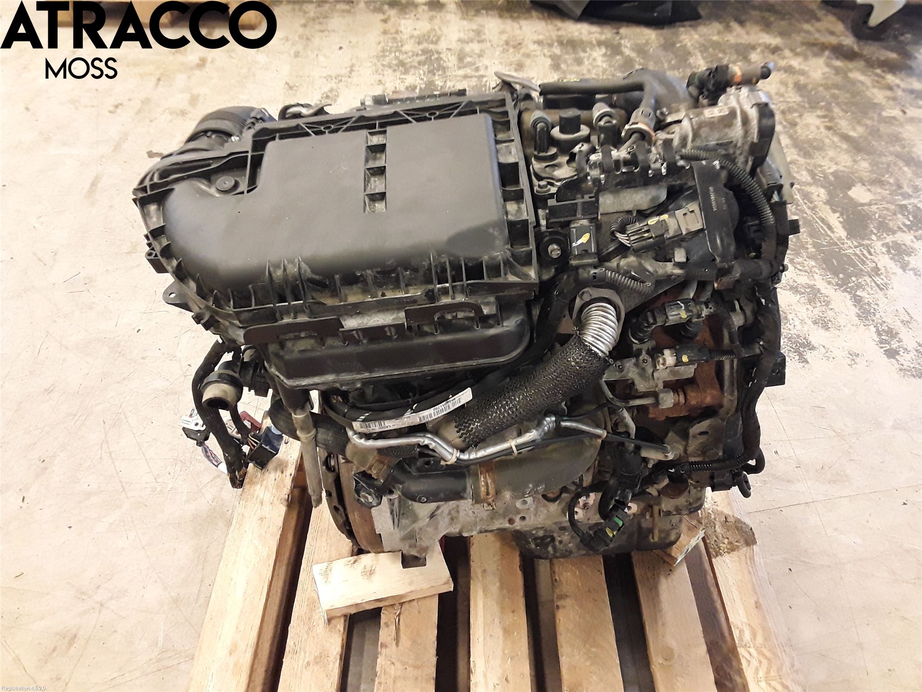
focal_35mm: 28
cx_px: 461
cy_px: 346
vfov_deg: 49.7
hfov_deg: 63.4
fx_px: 746
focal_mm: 2.91
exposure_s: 1/50
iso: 200
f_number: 1.9
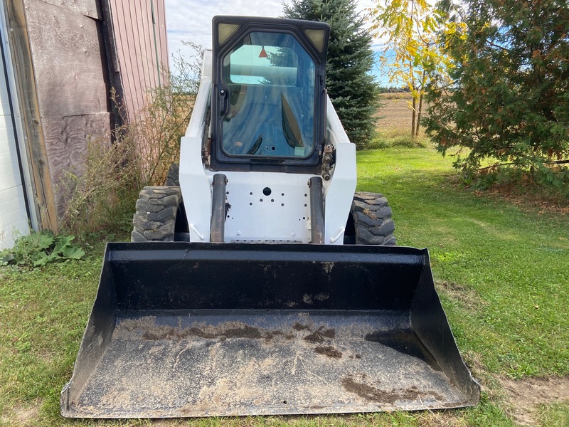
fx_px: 427
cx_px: 284
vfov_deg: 53.1
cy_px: 214
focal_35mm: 26
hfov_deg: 67.3
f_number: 1.8
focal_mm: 4.25
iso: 32
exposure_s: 1/690
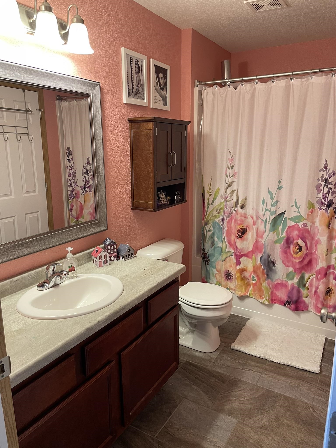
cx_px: 168
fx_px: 336
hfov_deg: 53.1
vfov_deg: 67.3
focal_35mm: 26
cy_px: 224
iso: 125
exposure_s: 1/60
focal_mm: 4.2
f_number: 1.6
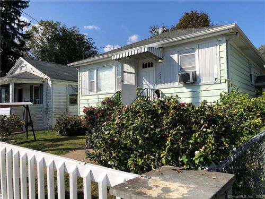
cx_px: 132
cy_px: 100
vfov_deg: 49.7
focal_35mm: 28
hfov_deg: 63.4
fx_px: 214
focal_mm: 4
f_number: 1.8
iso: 20
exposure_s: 1/2315
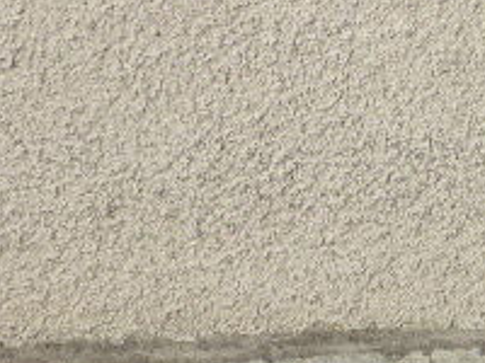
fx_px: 1121
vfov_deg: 18.0
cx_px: 677
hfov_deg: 21.4
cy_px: 356
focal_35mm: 80
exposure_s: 1/800
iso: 200
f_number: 3.3
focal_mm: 4.3
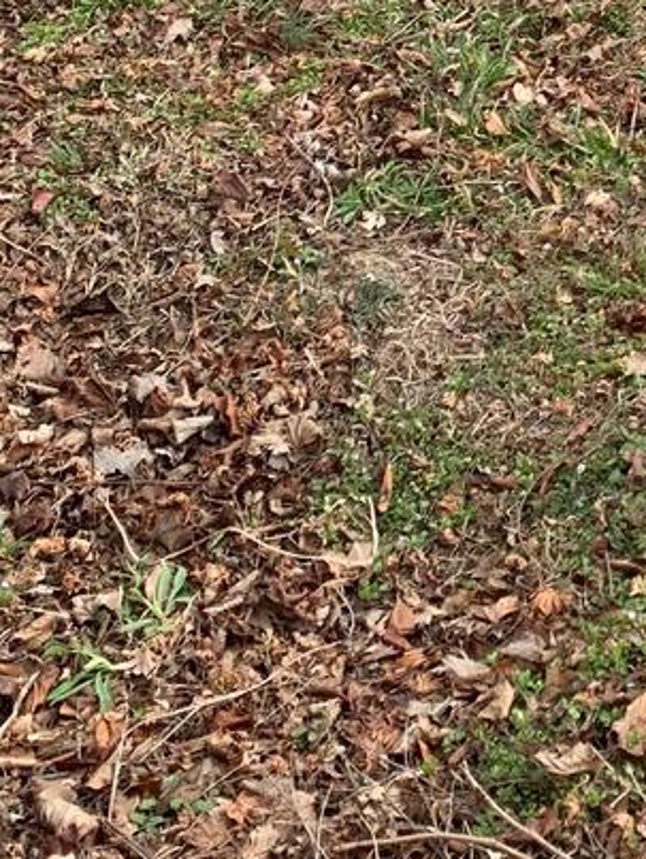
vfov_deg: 19.1
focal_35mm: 99
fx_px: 2459
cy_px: -68
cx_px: 1089
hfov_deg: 13.7
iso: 25
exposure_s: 1/722
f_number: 1.8
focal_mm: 4.25
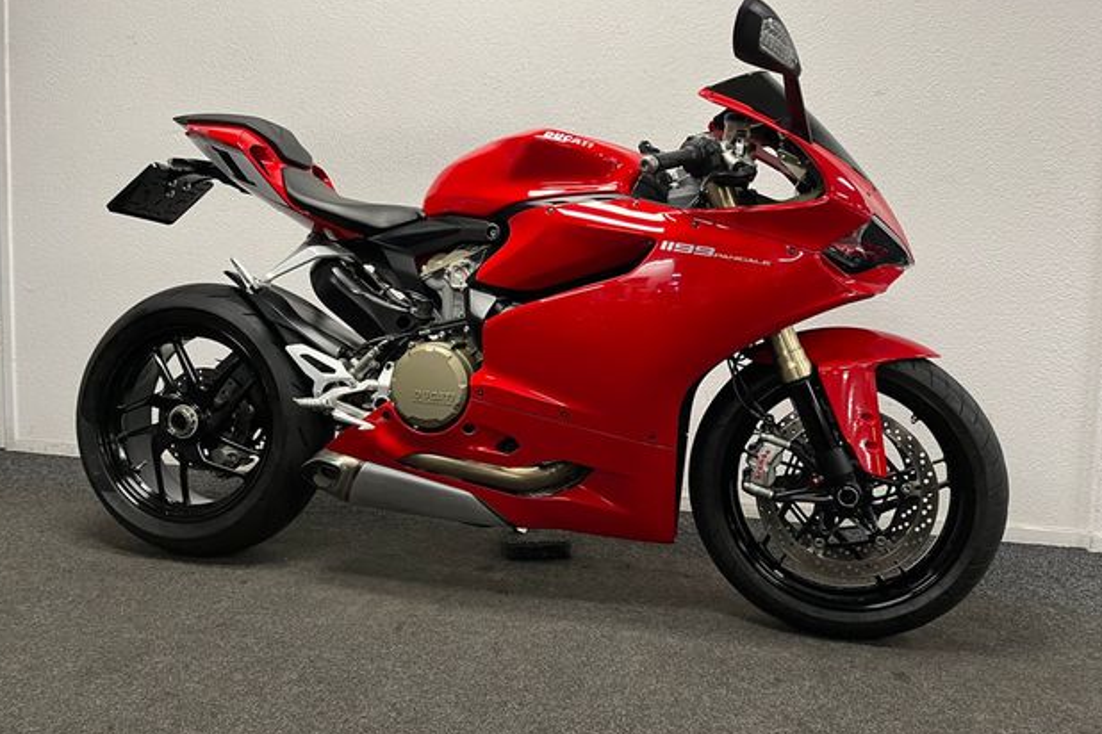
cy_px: 330
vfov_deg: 46.3
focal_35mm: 28
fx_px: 857
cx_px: 544
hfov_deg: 65.5
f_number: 1.6
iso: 80
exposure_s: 1/50
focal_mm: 5.1
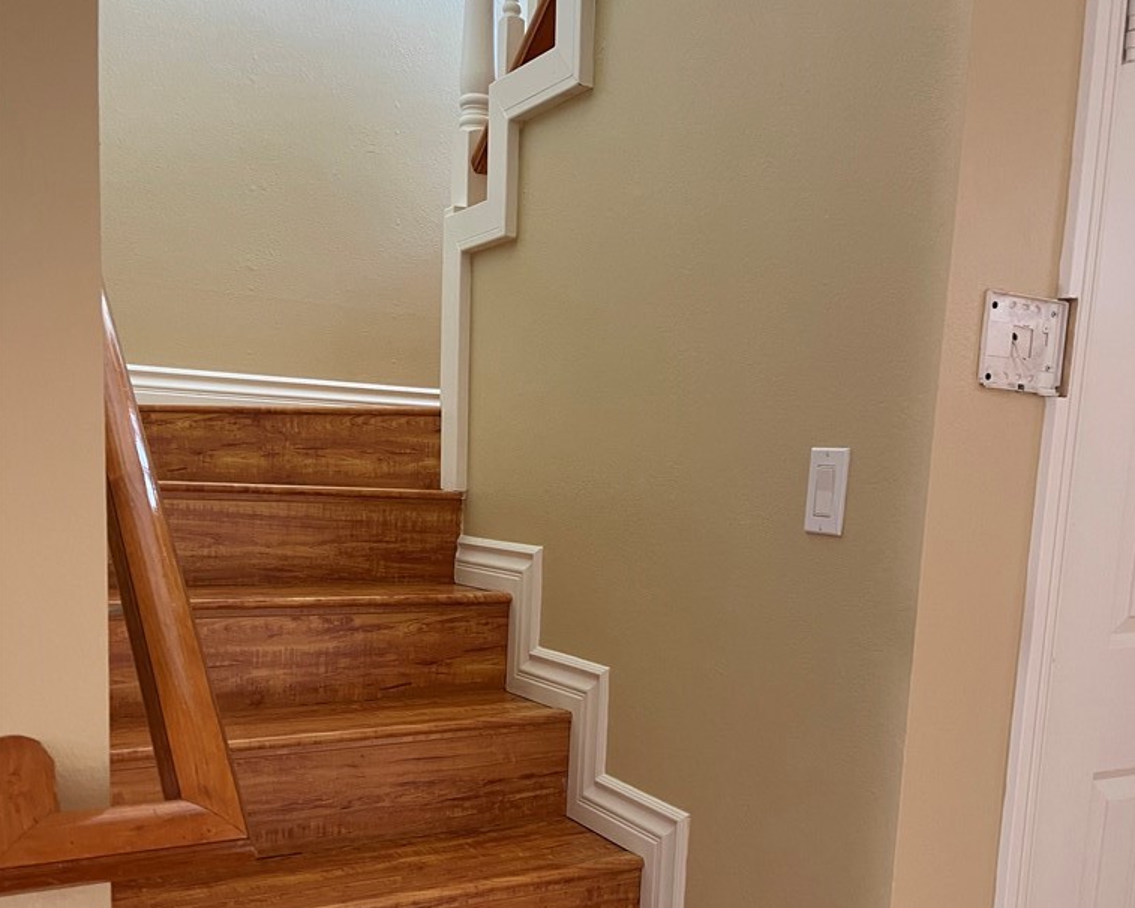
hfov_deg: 54.2
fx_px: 1109
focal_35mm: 33
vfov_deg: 43.6
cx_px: 571
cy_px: 637
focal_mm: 5.1
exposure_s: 1/60
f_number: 1.6
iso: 400
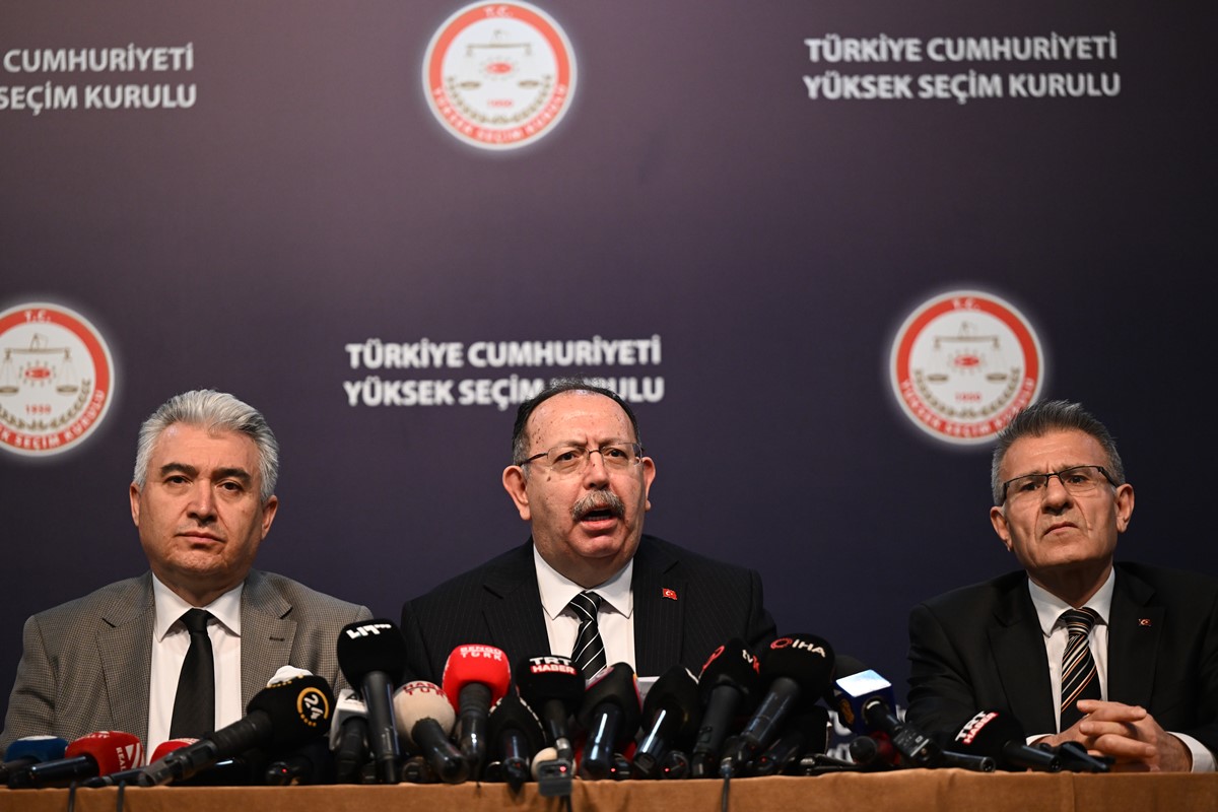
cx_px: 609
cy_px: 406
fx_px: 5582
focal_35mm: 165
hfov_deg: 12.5
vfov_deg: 8.3
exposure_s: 1/400
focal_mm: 165
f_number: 2.8
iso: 2000
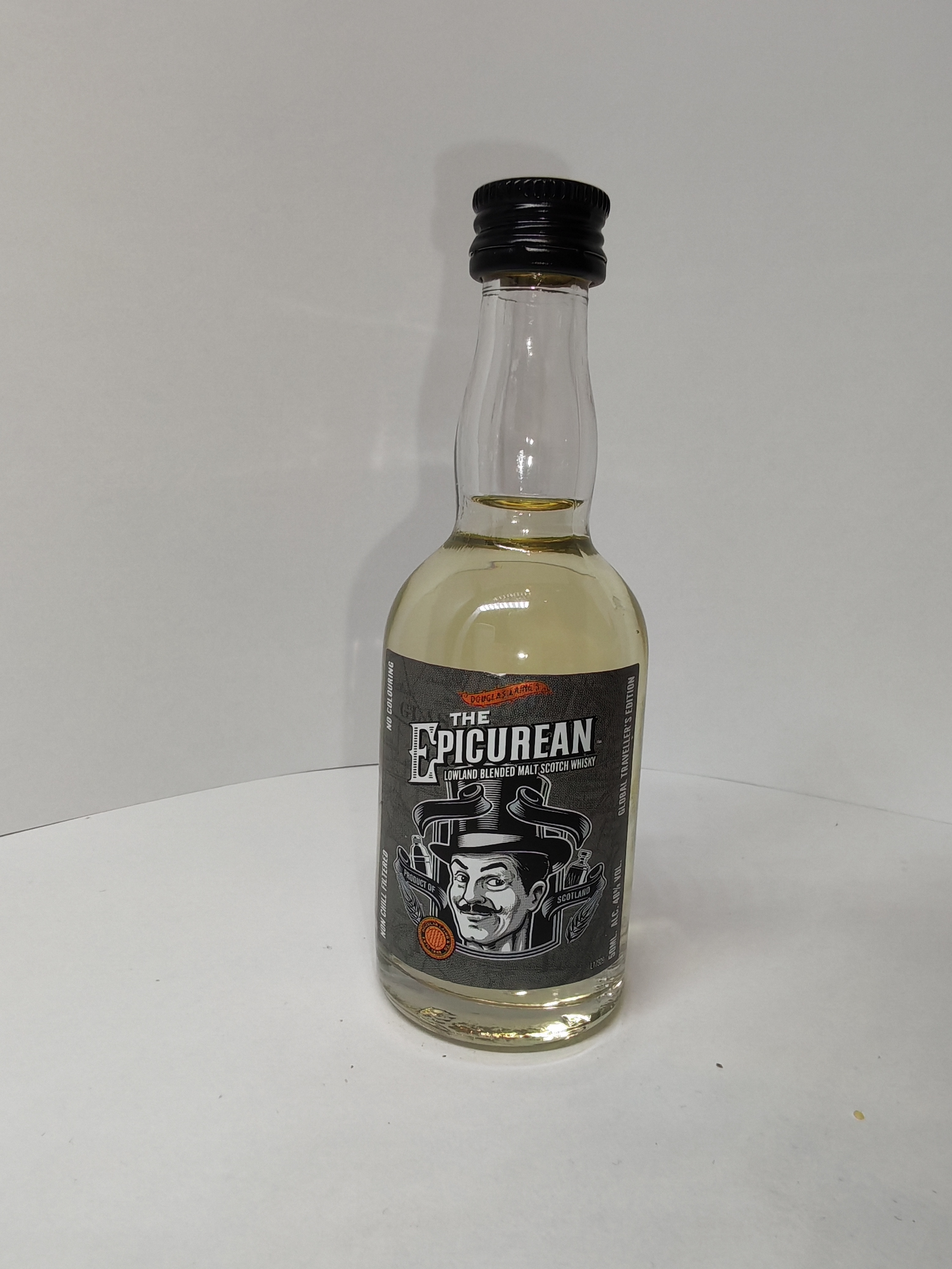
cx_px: 476
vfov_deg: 65.3
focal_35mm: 27
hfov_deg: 51.4
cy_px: 634
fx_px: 990
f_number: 2.2
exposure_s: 1/100
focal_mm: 1.96
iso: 64
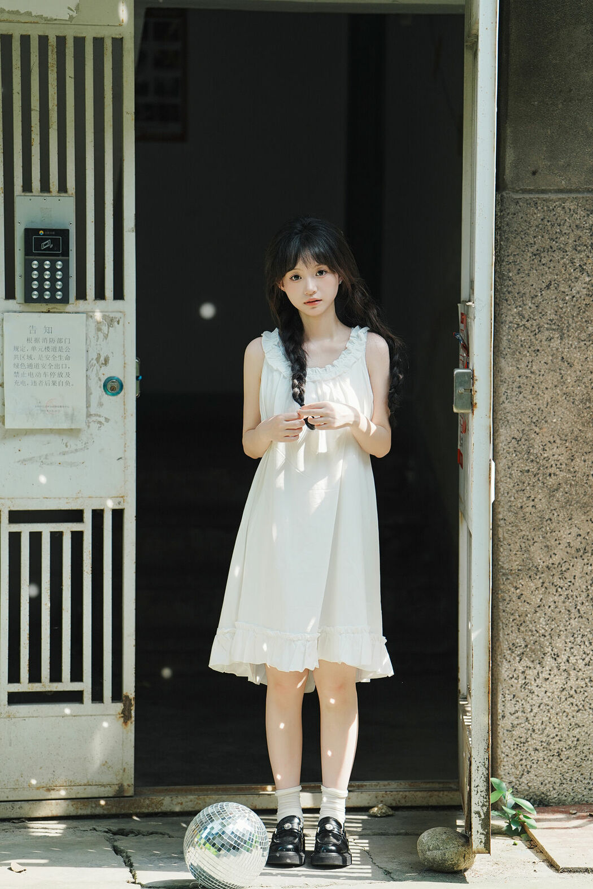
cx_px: 296
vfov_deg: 16.4
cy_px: 444
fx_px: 3088
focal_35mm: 125
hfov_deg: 11.0
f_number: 2.8
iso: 200
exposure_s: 1/1000
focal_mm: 125
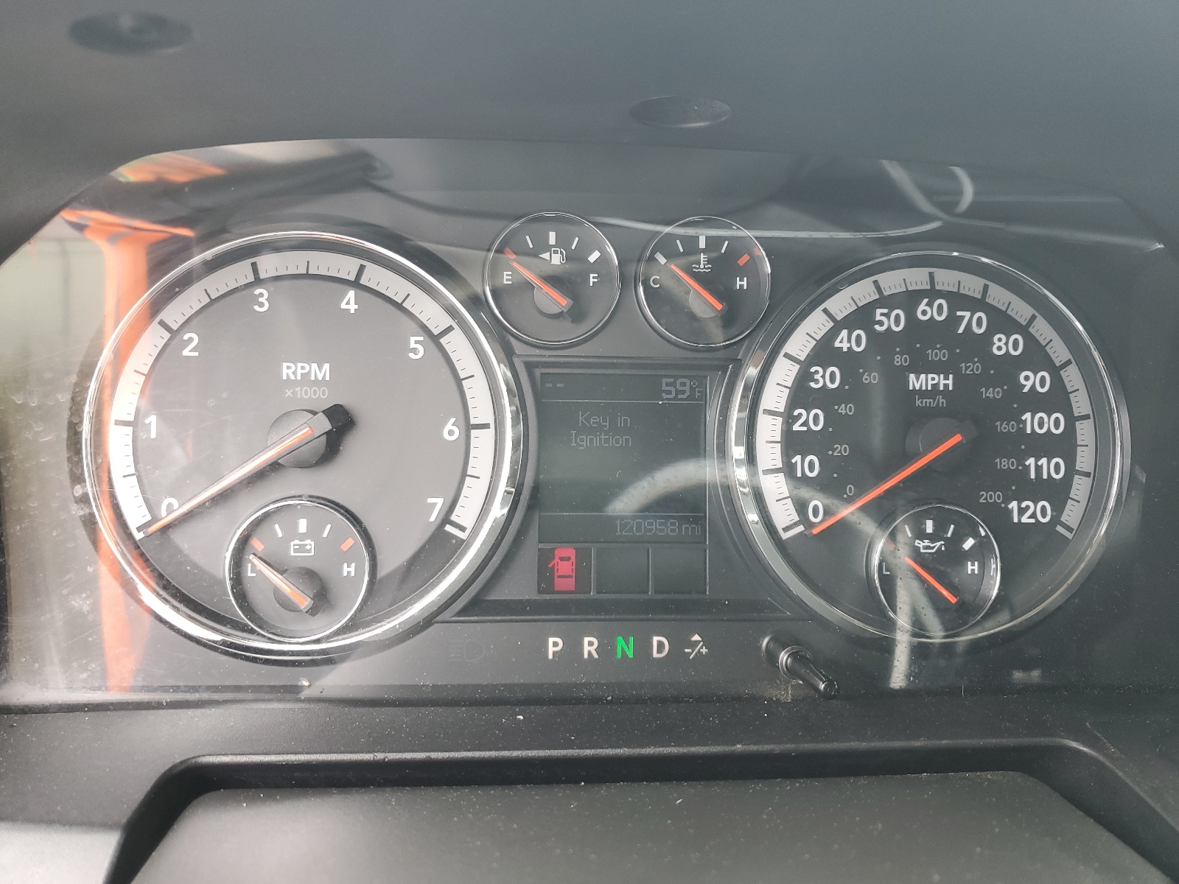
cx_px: 590
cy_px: 442
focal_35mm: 26
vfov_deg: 53.1
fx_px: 886
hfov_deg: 67.3
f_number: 1.5
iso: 62
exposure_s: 1/50
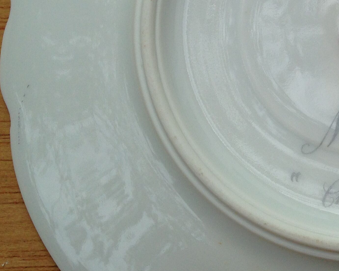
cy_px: 25
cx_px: 353
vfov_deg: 19.8
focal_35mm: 76
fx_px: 763
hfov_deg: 23.8
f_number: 2.4
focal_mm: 4.12
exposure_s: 1/497
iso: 50
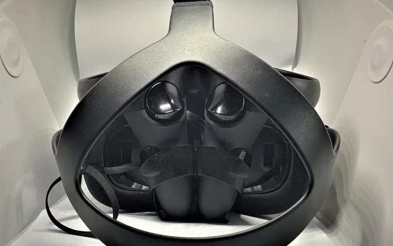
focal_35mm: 31
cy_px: 133
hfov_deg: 61.2
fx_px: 332
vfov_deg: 40.6
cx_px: 197
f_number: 1.8
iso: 64
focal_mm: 3
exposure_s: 1/72
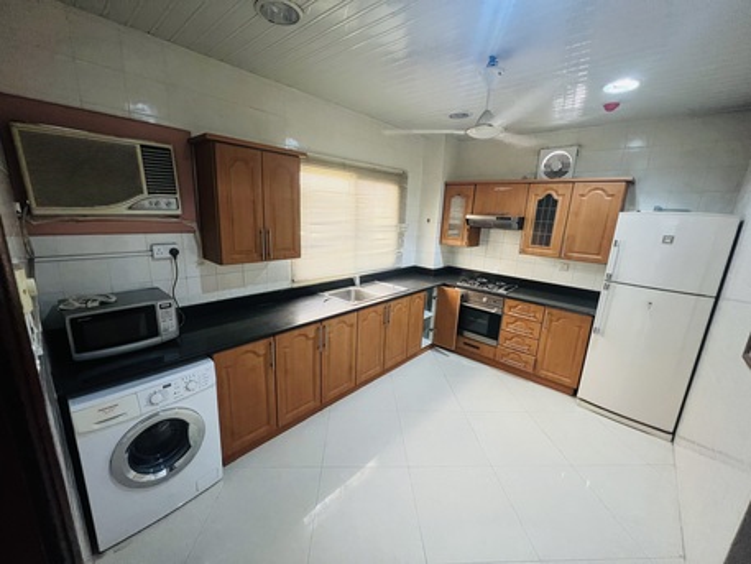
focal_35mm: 13
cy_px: 282
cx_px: 376
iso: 500
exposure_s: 1/50
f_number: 1.8
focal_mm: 1.57
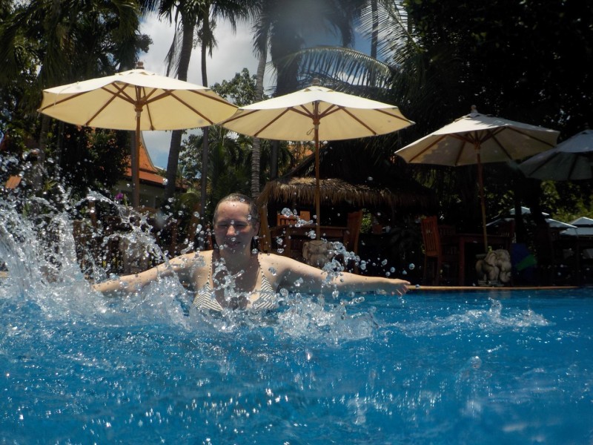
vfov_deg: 46.8
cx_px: 296
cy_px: 222
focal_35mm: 30
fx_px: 514
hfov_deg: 60.0
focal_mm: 4.1
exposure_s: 1/500
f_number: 6.6
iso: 125
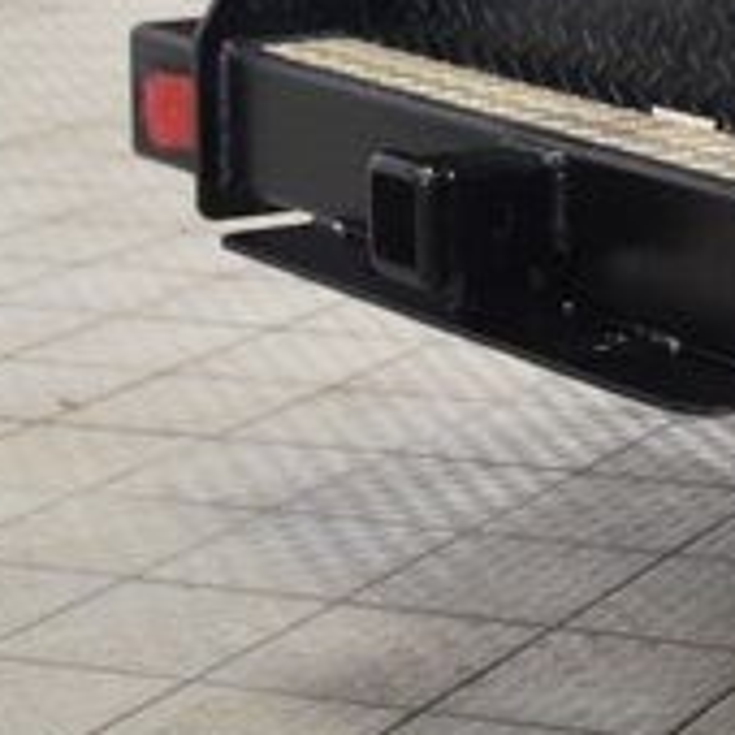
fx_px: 3354
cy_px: -84
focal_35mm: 140
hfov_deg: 11.7
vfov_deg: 12.3
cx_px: 1284
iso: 1600
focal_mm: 29
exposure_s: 1/60
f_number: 3.8
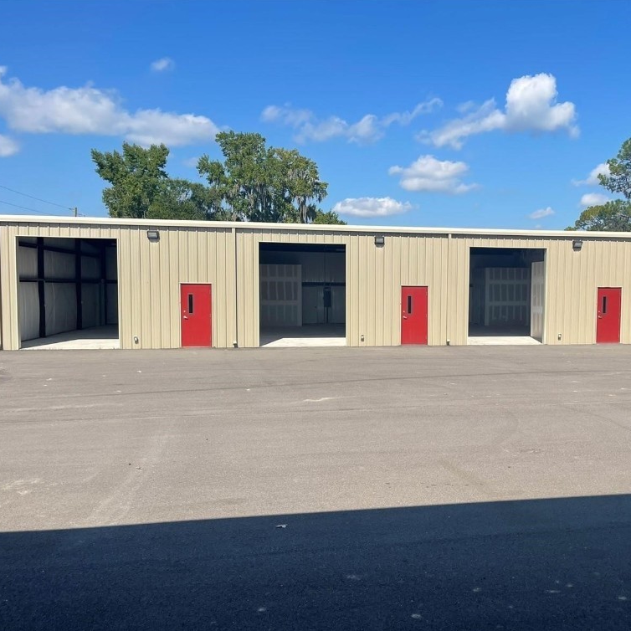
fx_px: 619
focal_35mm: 30
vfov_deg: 54.0
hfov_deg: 53.3
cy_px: 319
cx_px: 403
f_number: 1.6
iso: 32
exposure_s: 1/4049
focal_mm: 5.1
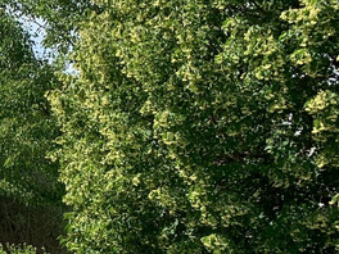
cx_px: -288
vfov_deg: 14.5
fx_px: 989
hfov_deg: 16.1
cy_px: 222
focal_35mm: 101
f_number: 1.8
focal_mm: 4.25
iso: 25
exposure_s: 1/2421
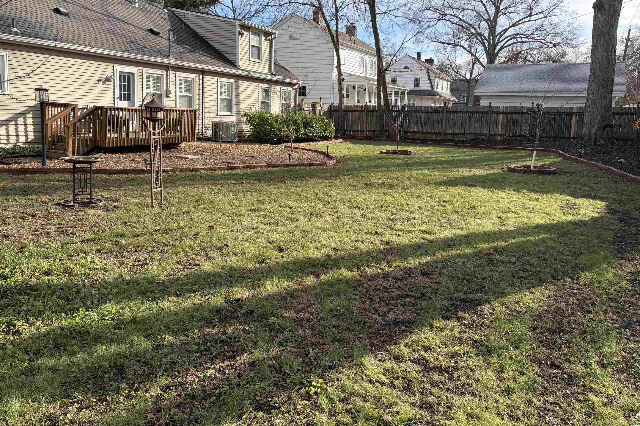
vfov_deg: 46.2
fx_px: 498
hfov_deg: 65.5
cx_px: 327
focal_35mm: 28
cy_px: 179
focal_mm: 5.96
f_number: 1.6
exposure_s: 1/2141
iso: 64
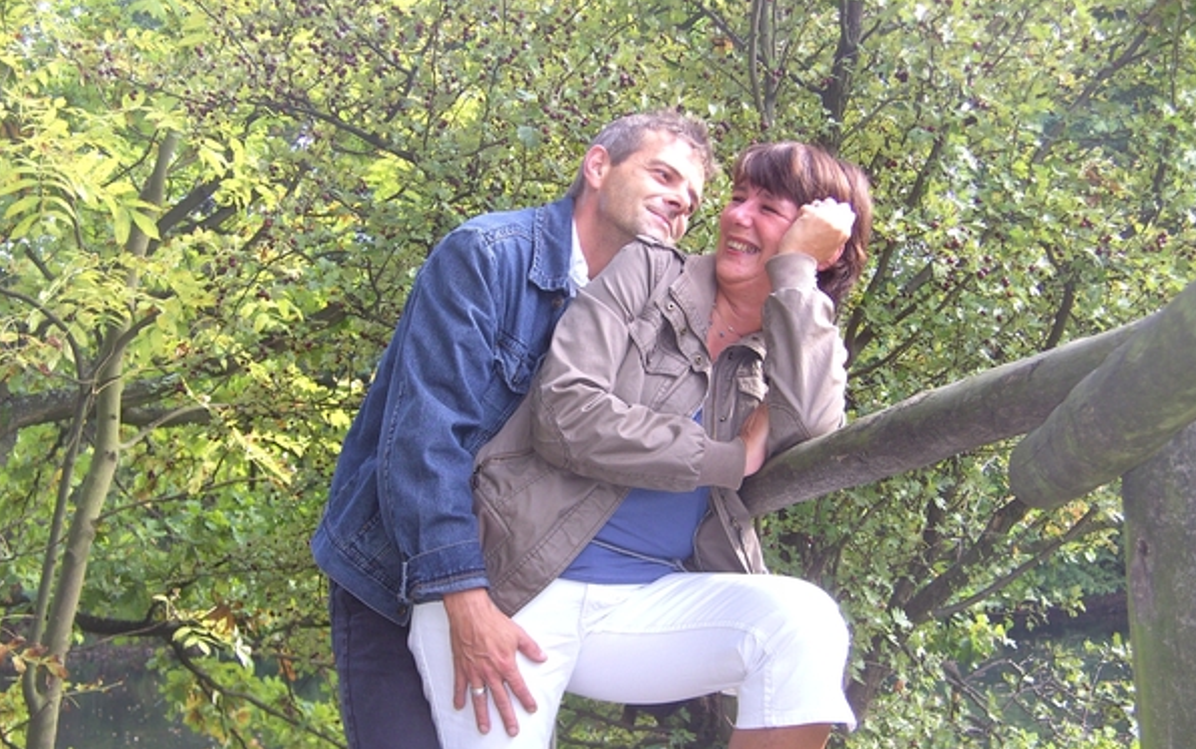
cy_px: 386
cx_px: 596
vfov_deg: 16.3
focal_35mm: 80
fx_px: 2609
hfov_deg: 25.8
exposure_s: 1/75
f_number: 3.5
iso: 100
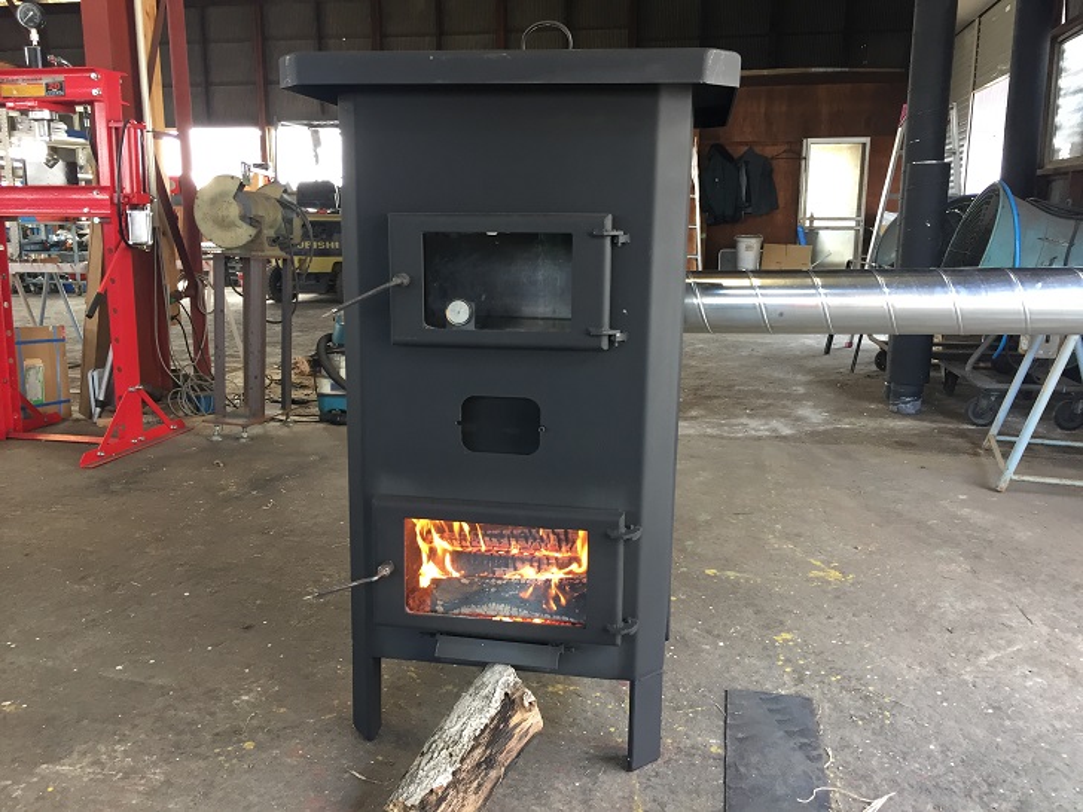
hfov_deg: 61.7
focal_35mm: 29
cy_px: 406
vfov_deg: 48.2
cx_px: 542
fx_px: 907
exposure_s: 1/30
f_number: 2.2
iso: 64
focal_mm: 4.15
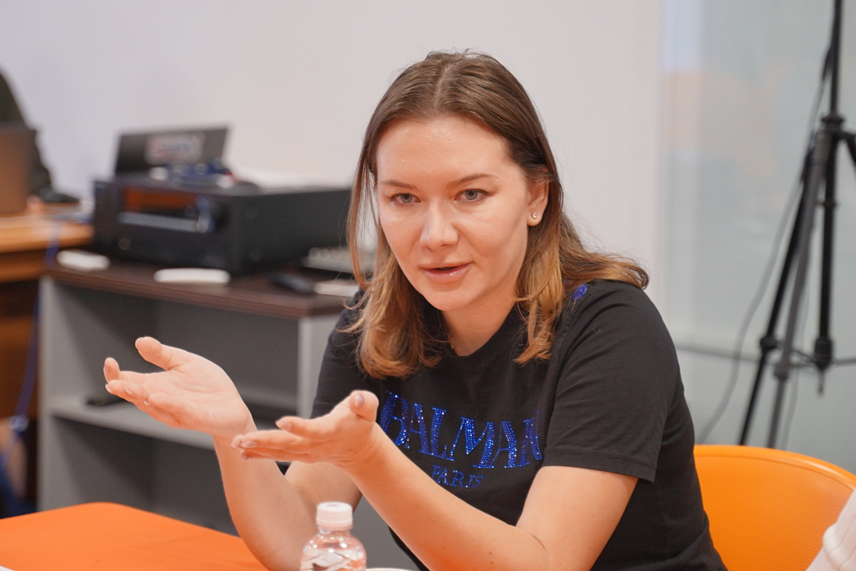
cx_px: 428
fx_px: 2663
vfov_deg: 12.2
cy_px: 286
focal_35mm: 112
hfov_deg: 18.3
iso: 1250
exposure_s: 1/200
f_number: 3.2
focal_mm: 75
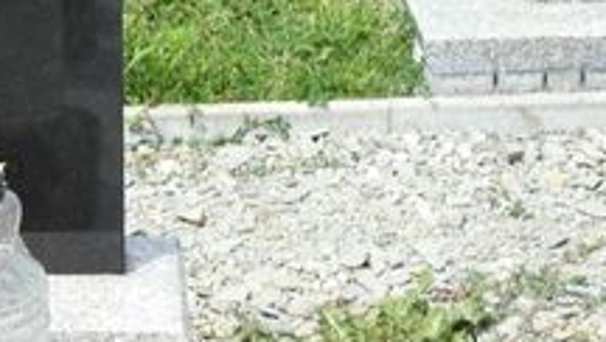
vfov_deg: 7.7
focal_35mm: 158
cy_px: -8
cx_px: -286
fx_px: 2541
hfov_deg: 12.9
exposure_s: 1/1500
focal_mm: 10.6
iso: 80
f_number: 2.4
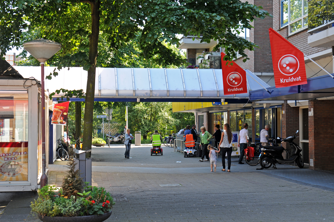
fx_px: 667
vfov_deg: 18.9
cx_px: 167
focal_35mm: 72
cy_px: 111
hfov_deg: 28.1
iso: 200
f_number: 5.6
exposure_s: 1/100
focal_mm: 48
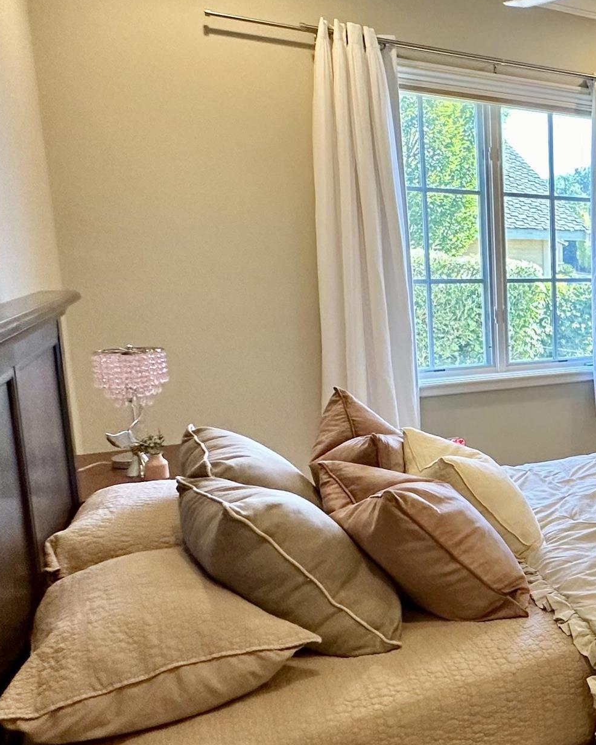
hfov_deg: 33.5
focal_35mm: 34
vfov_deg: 52.8
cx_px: 749
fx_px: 750
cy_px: 370
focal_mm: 2.22
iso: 250
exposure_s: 1/120
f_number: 2.2
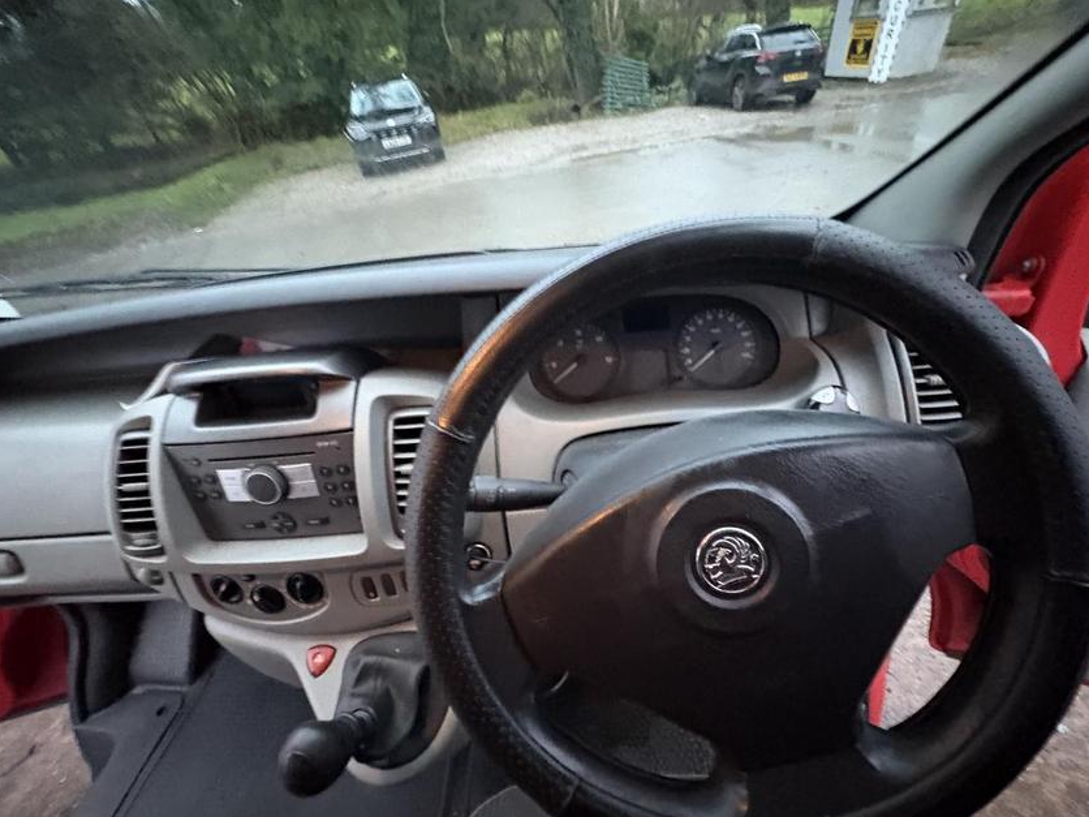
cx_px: 558
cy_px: 414
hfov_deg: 98.2
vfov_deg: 81.7
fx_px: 472
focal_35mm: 15
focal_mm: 2.22
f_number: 2.2
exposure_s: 1/30
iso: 1250
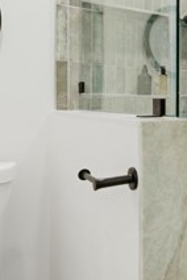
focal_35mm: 42
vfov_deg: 45.9
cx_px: 257
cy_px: 99
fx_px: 327
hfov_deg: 26.1
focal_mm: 14
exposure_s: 1/160
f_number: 6.3
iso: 320
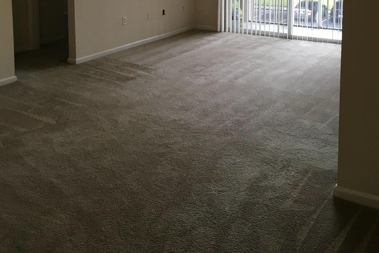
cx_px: 191
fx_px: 432
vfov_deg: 30.3
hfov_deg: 47.4
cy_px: -1
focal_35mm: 41
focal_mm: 4.15
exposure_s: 1/30
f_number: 2.2
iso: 32
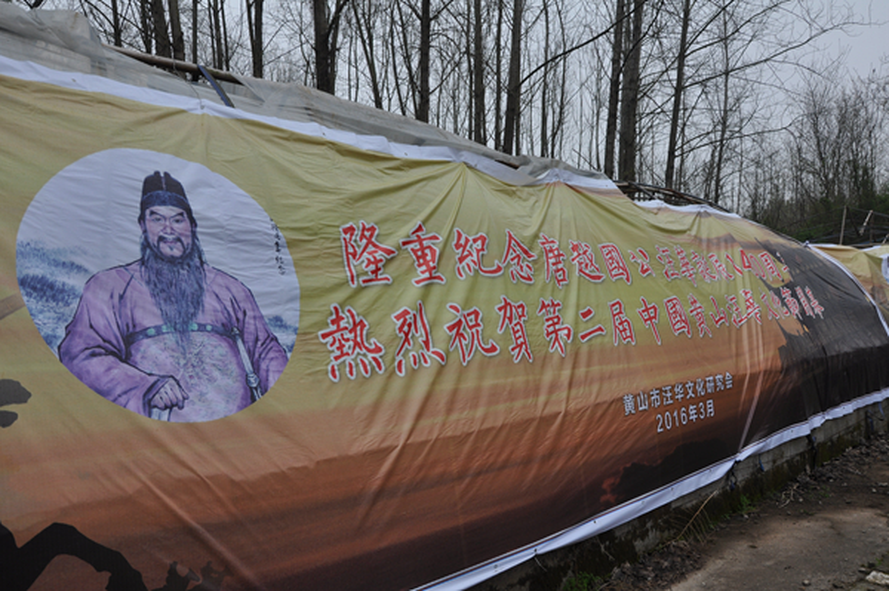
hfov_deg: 59.5
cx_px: 444
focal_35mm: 32
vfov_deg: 41.6
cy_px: 296
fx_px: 777
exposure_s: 1/320
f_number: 9
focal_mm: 21
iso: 200
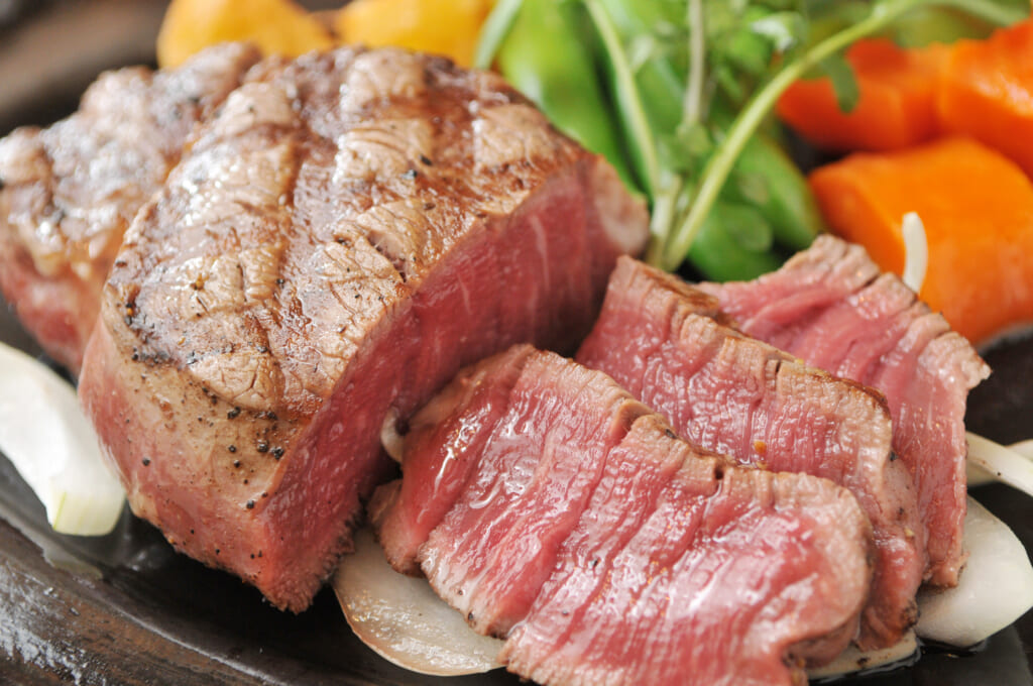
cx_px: 516
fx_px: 2364
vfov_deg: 16.5
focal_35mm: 82
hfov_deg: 24.6
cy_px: 343
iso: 640
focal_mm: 55
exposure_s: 1/200
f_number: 5
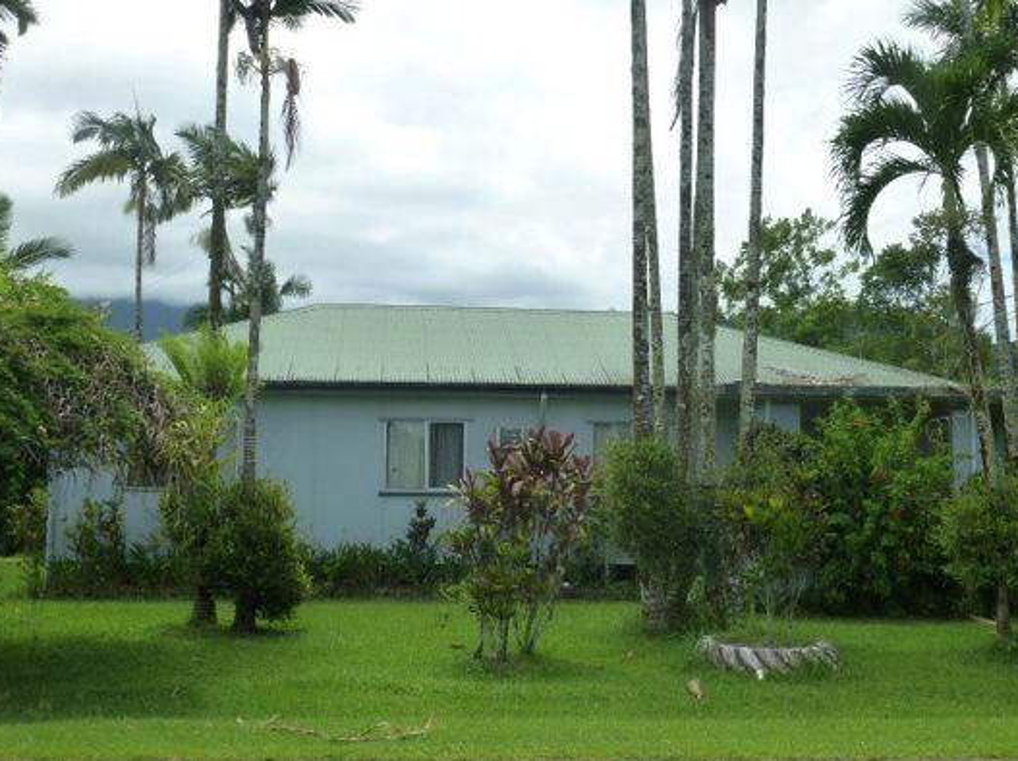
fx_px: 1381
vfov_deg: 30.8
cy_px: 367
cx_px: 520
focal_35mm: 47
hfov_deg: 40.5
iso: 160
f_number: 4
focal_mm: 8
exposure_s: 1/1000
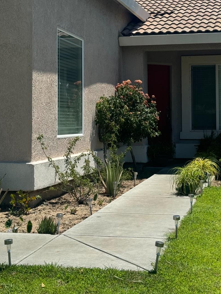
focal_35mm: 68
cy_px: 88
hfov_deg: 21.6
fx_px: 579
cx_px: 140
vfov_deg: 28.3
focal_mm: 6.76
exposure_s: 1/3802
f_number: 1.78
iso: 64
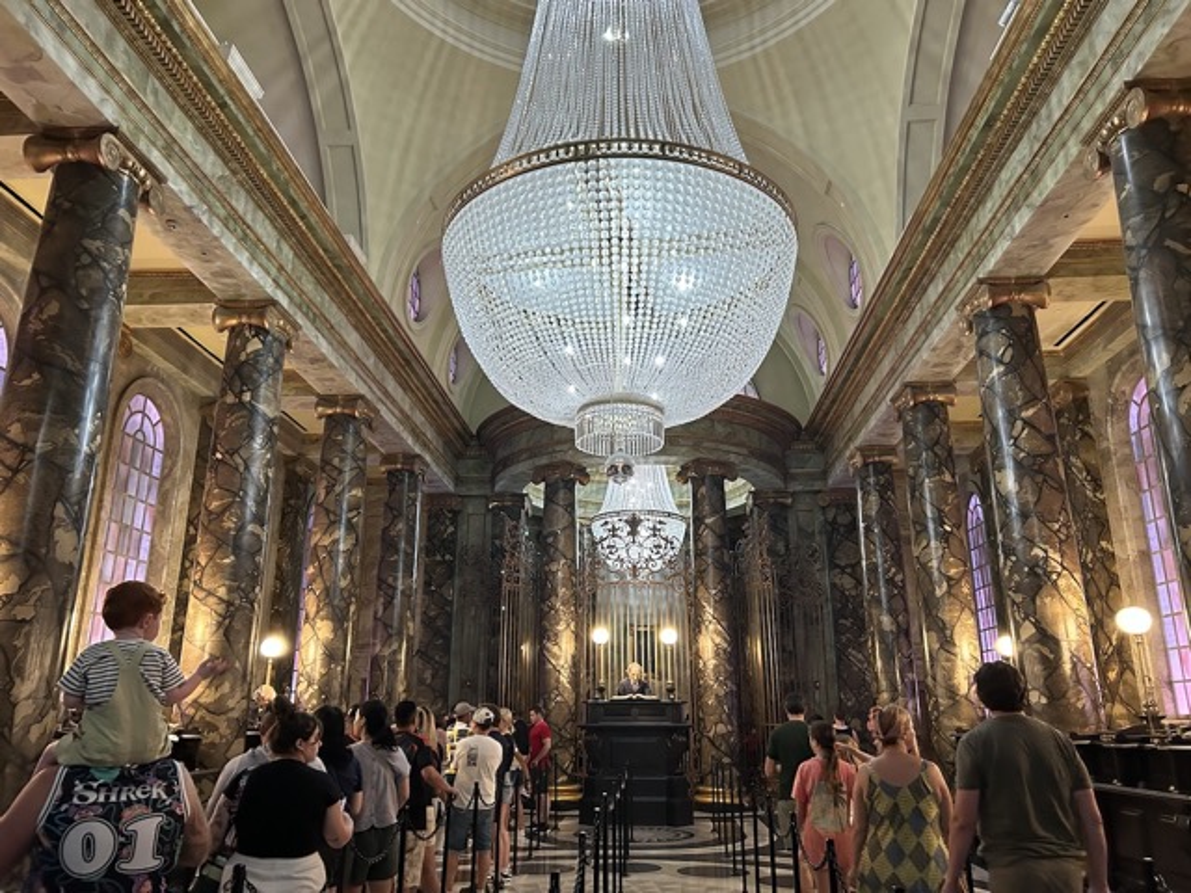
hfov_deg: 67.3
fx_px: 895
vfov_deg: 53.1
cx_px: 596
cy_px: 446
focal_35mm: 26
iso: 500
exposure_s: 1/60
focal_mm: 5.7
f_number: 1.5
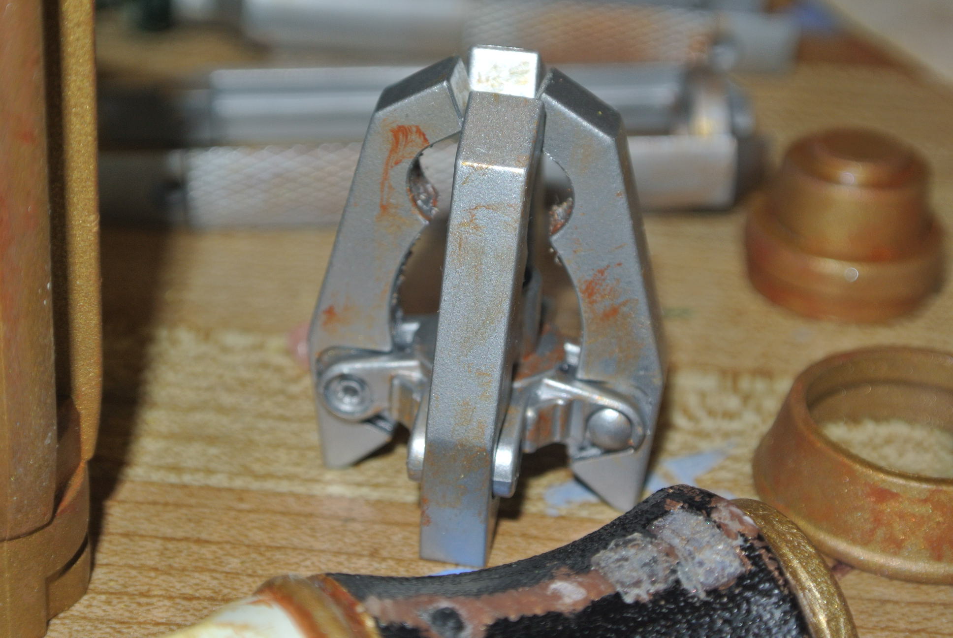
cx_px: 476
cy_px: 319
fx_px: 2147
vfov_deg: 16.9
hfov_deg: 25.0
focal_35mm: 81
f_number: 5.6
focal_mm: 30
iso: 200
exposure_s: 1/60
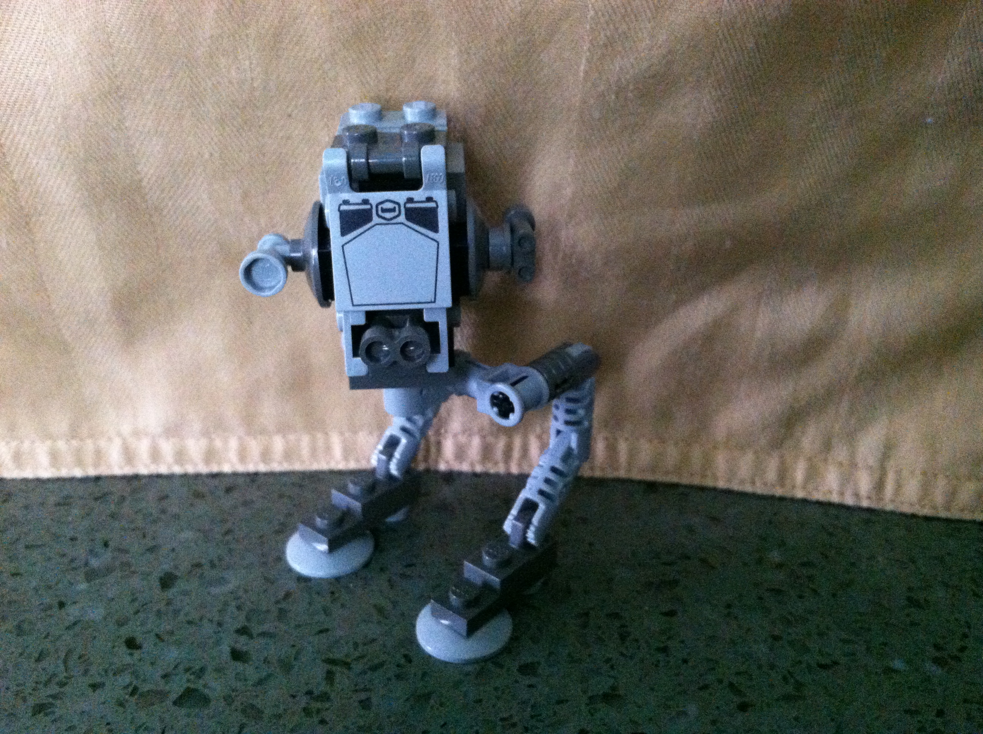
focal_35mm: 35
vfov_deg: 40.6
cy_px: 367
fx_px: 992
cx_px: 492
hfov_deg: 52.7
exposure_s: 1/15
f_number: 2.8
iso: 640
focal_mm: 3.85
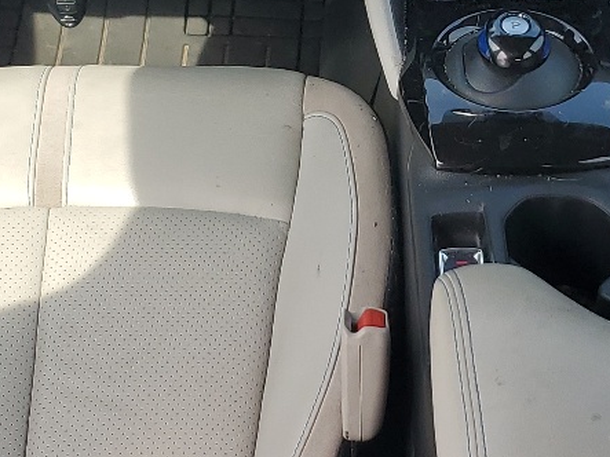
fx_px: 1656
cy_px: 81
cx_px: 492
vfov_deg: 15.6
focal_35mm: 94
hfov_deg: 20.6
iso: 50
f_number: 1.5
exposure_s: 1/833
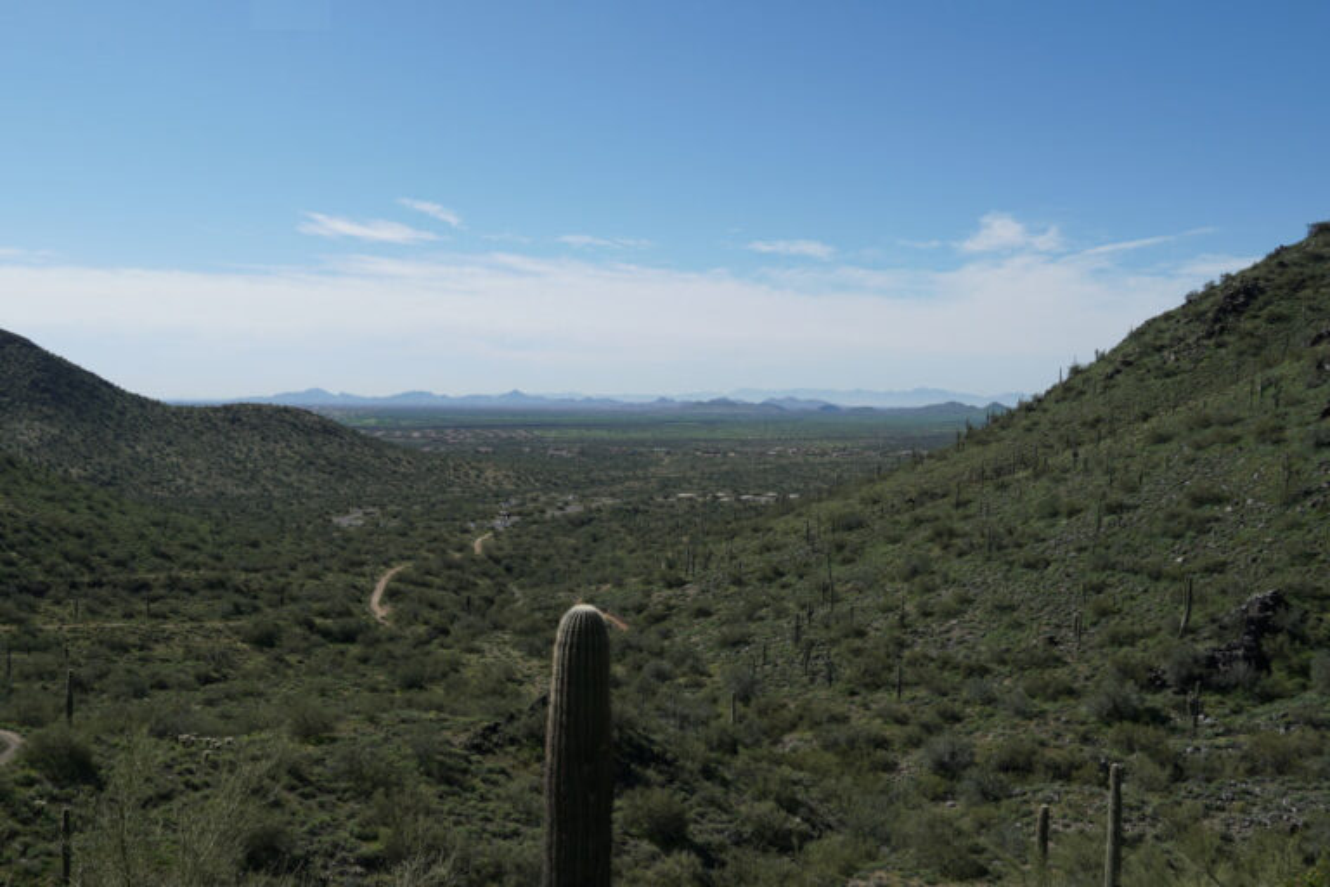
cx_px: 665
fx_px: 1219
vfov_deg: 40.0
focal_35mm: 33
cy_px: 444
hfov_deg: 57.2
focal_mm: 22
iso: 100
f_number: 8
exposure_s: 1/400
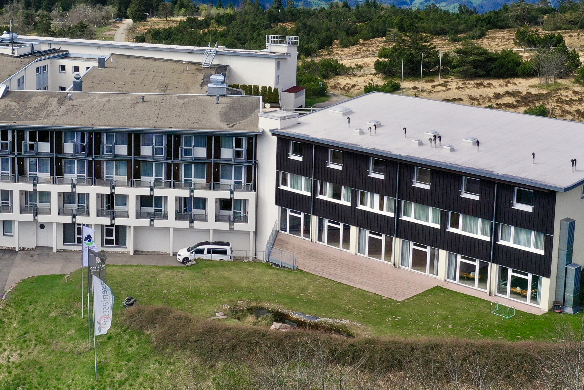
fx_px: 1038
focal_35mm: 64
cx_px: 88
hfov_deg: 30.4
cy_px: 85
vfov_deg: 21.0
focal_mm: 10.26
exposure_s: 1/500
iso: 100
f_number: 6.3
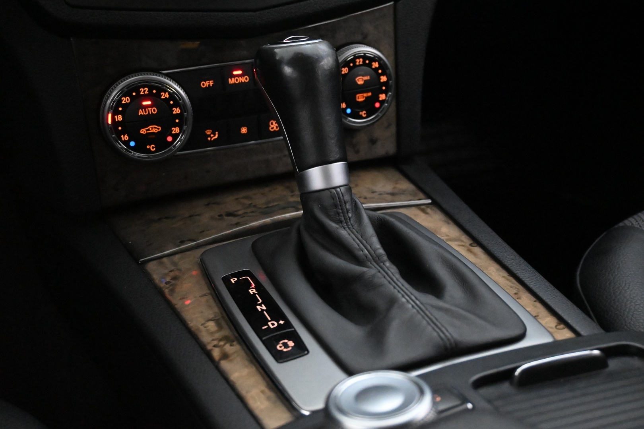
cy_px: 214
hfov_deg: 43.0
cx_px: 322
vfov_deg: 29.4
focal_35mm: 46
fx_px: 818
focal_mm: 30.5
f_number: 4.8
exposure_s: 1/50
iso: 11400
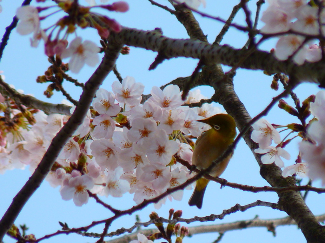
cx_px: 162
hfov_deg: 2.3
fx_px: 8253
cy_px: 122
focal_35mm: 879
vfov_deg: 1.7
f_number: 4.4
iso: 80
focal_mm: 86.4
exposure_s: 1/160
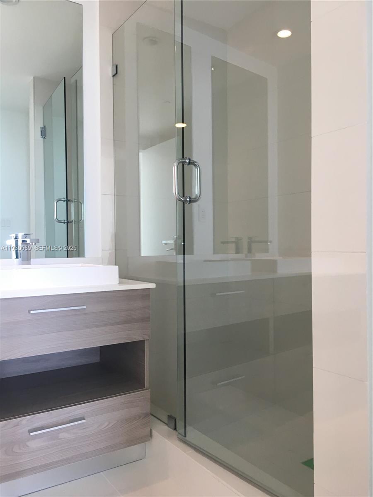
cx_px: 186
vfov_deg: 61.7
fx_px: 417
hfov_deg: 48.2
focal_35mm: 29
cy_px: 248
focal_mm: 4.15
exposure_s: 1/30
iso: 50
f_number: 2.2
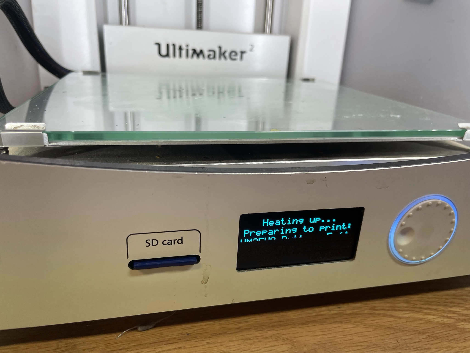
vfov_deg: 53.1
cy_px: 176
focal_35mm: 26
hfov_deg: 67.3
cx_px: 235
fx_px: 353
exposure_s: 1/100
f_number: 1.6
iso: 50
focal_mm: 4.2
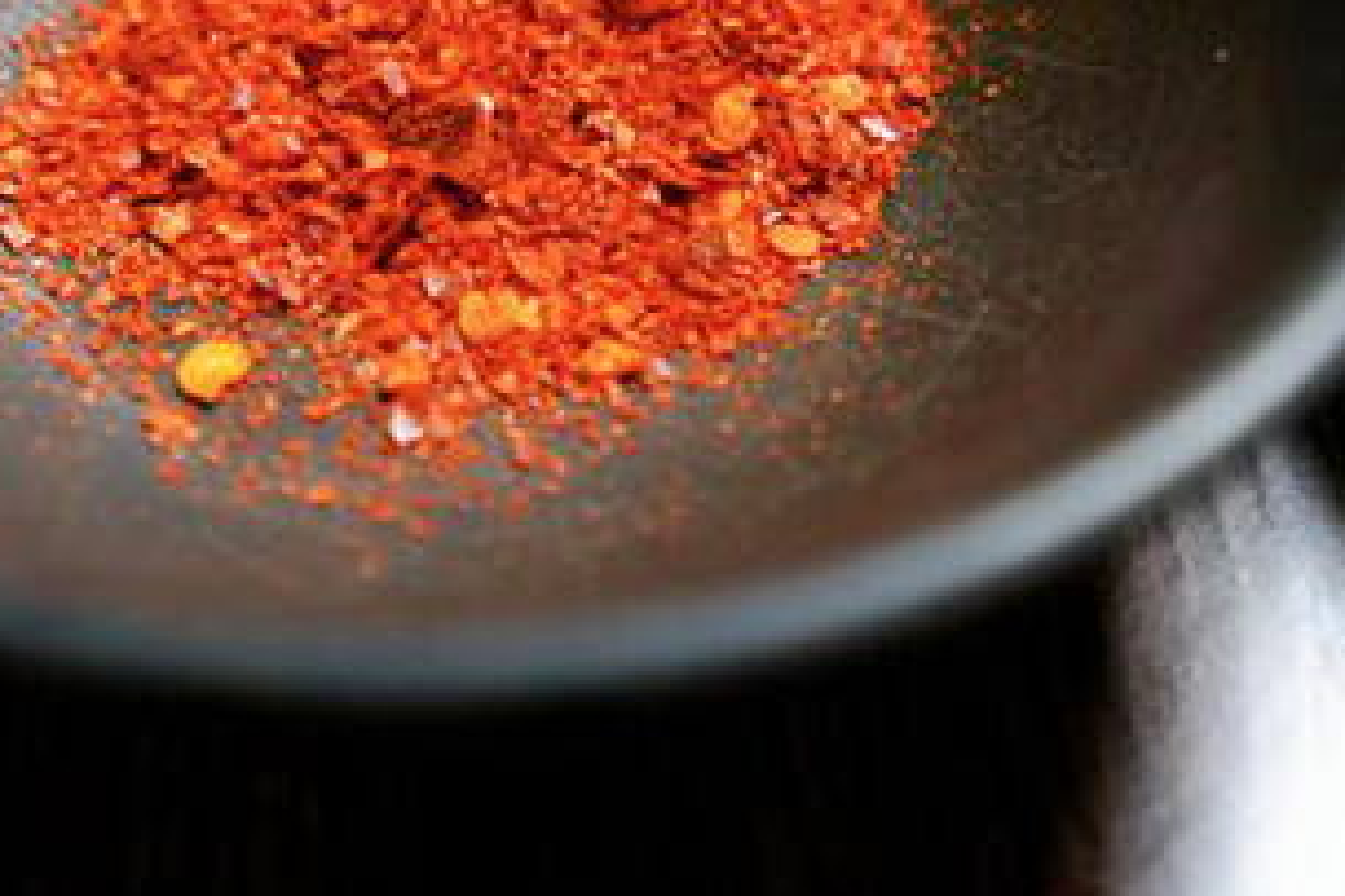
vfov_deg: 16.5
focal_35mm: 78
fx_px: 2912
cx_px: 639
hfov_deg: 26.0
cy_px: -274
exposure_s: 1/30
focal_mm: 28
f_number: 2.8
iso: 640
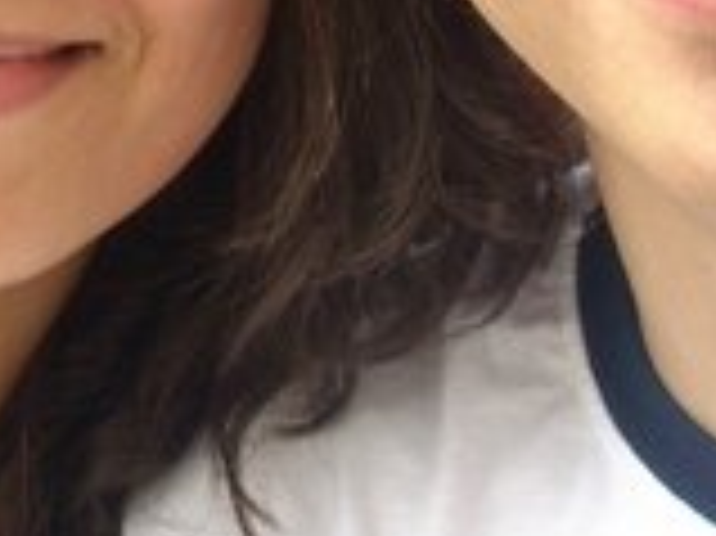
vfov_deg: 9.7
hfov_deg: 13.2
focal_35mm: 149
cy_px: -225
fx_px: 3080
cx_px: 122
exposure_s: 1/136
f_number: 2.8
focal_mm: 6.2
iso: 64
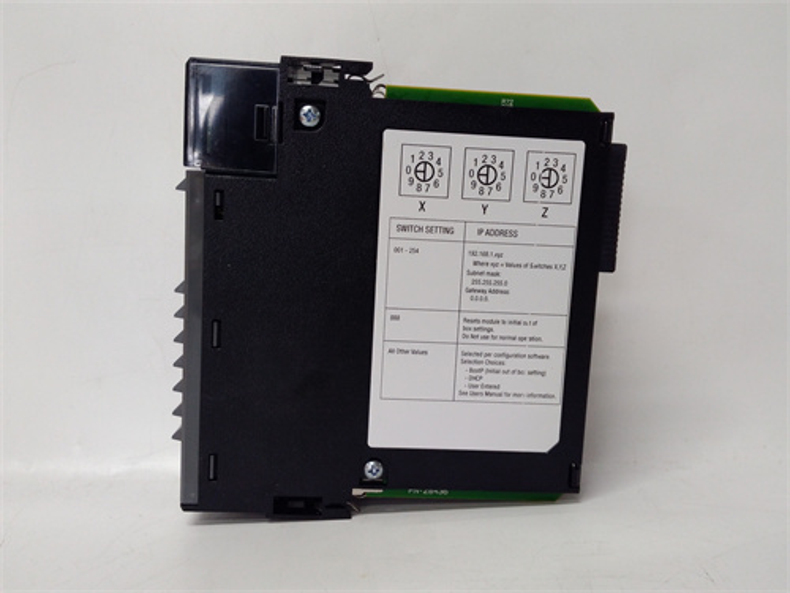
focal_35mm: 27
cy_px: 296
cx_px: 395
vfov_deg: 51.4
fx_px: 616
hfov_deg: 65.3
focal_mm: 3.79
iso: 188
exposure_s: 1/33
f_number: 2
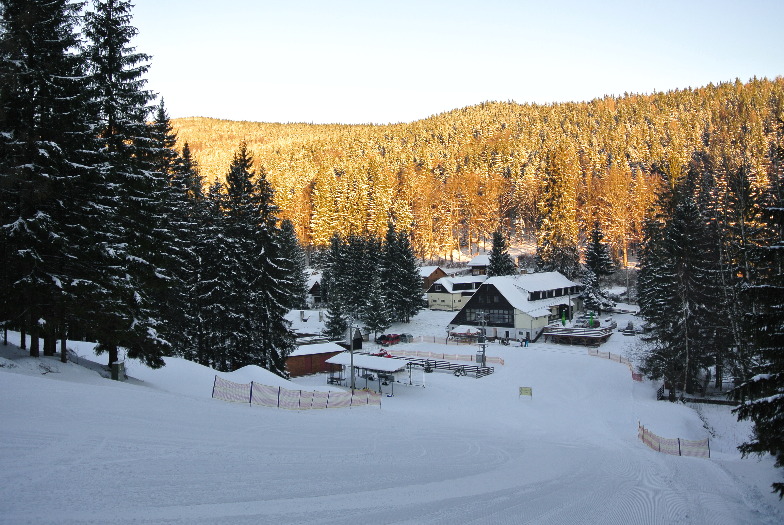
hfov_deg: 63.6
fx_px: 632
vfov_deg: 45.1
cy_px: 262
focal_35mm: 29
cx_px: 392
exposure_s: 1/160
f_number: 3.5
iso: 100
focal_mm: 11
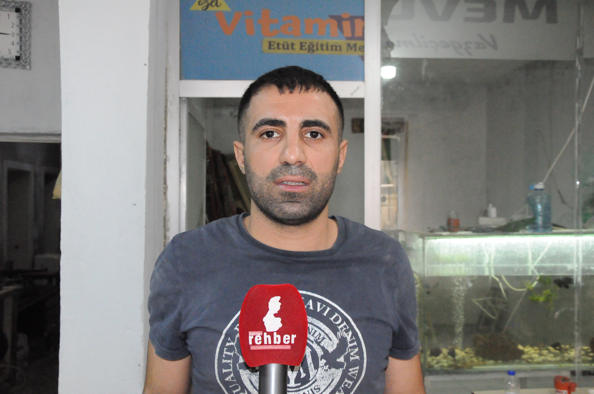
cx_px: 297
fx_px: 519
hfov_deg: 59.6
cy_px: 197
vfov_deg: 41.6
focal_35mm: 32
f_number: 7.1
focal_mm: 21
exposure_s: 1/200
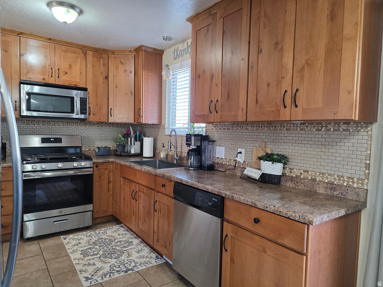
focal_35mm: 23
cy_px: 144
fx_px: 254
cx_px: 192
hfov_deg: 73.9
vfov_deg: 58.9
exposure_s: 1/120
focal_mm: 6.3
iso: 250
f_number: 1.7
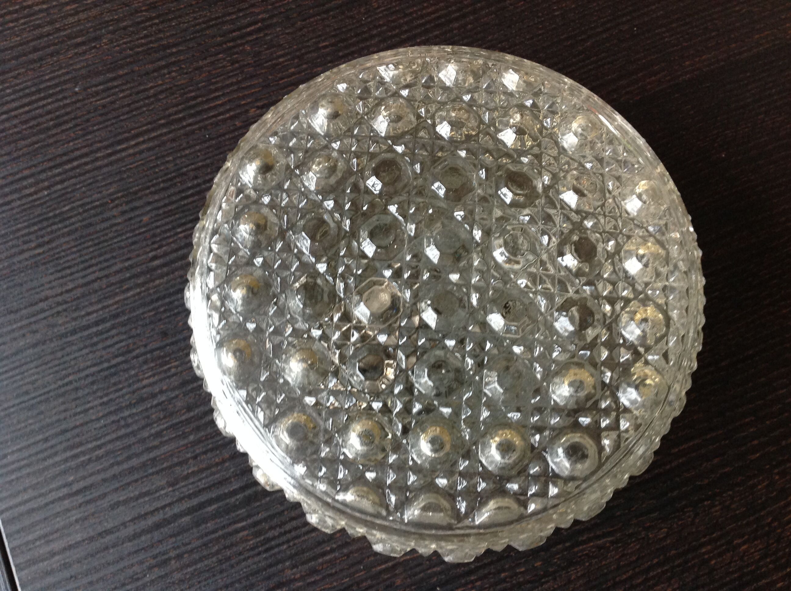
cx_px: 396
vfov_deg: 40.6
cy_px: 296
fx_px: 799
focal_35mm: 35
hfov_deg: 52.7
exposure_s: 1/17
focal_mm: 4.28
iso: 160
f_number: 2.4
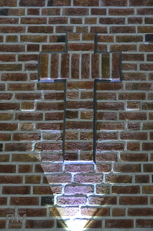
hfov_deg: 18.1
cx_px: 76
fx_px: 480
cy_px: 116
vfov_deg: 27.0
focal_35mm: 75
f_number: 4.8
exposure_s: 1/20
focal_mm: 50
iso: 2000
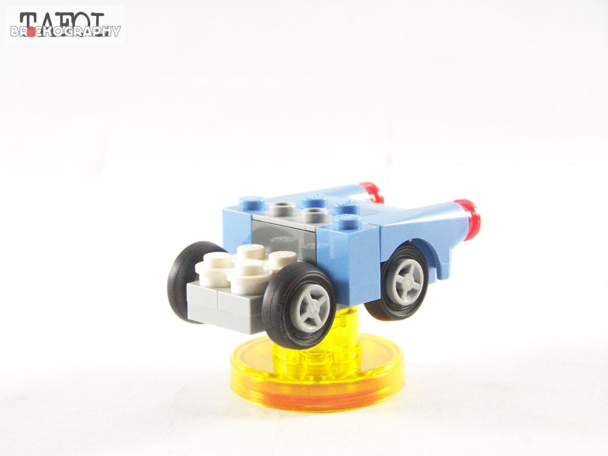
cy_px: 228
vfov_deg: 14.1
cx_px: 304
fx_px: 1844
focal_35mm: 105
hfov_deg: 18.7
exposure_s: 1/60
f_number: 3.2
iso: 400
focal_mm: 17.5
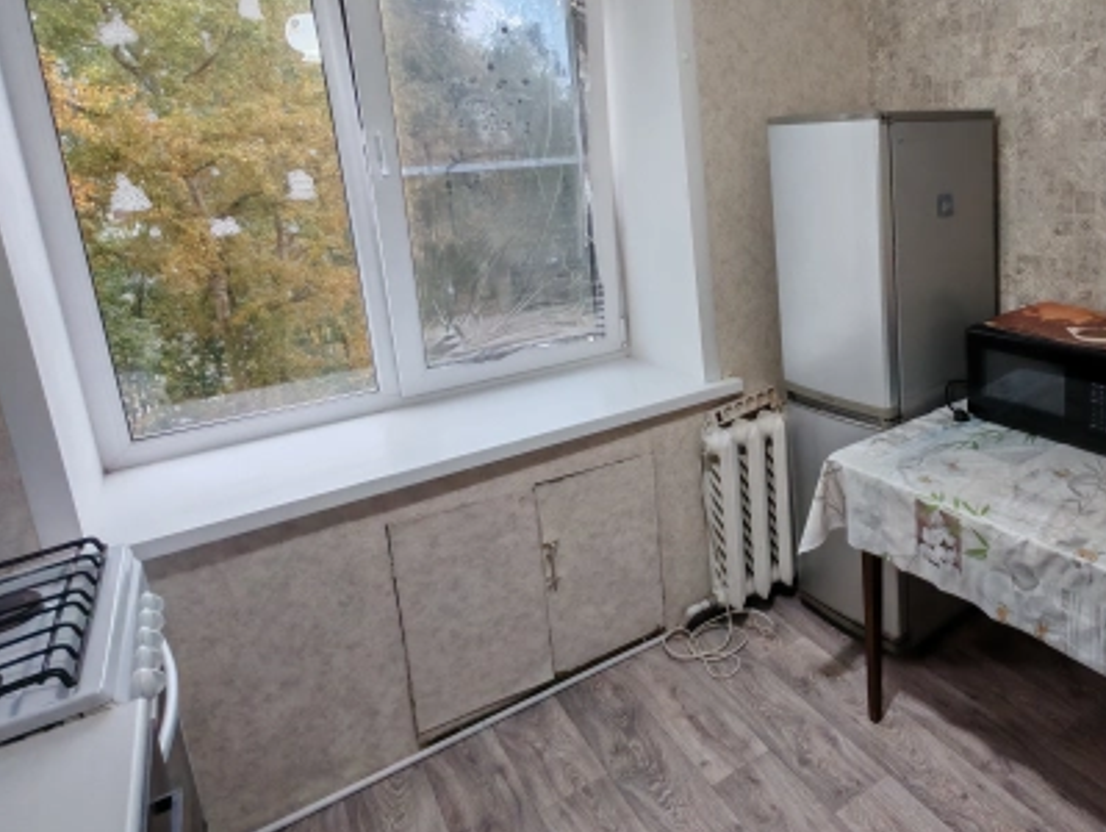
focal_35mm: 25
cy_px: 300
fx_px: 799
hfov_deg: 64.2
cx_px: 859
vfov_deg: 54.2
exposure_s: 1/30
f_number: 2.2
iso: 100
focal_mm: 1.96
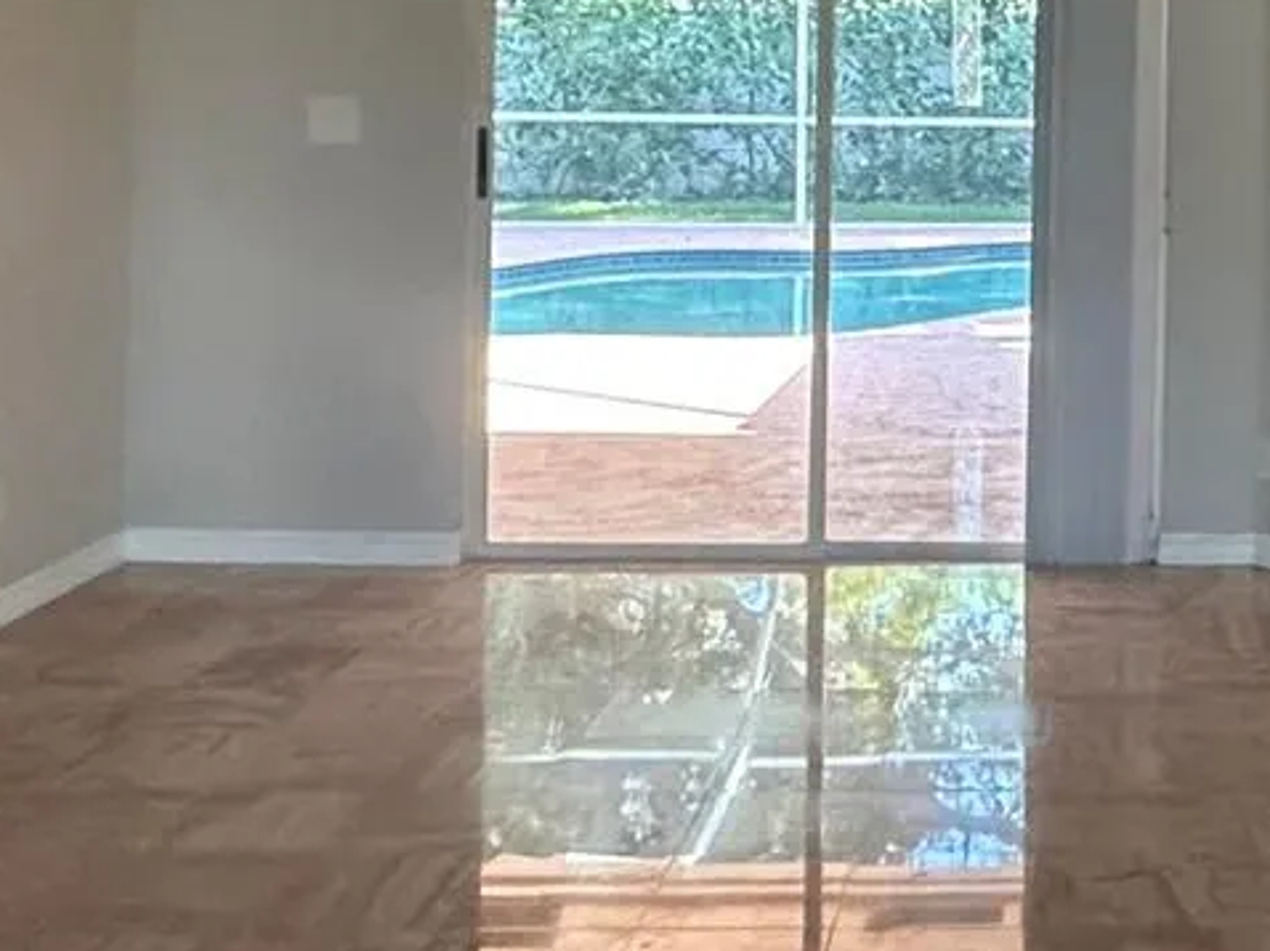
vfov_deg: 23.4
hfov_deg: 30.4
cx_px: 1204
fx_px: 2200
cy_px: 3
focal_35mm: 60
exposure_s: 1/60
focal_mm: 2.22
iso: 320
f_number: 2.2
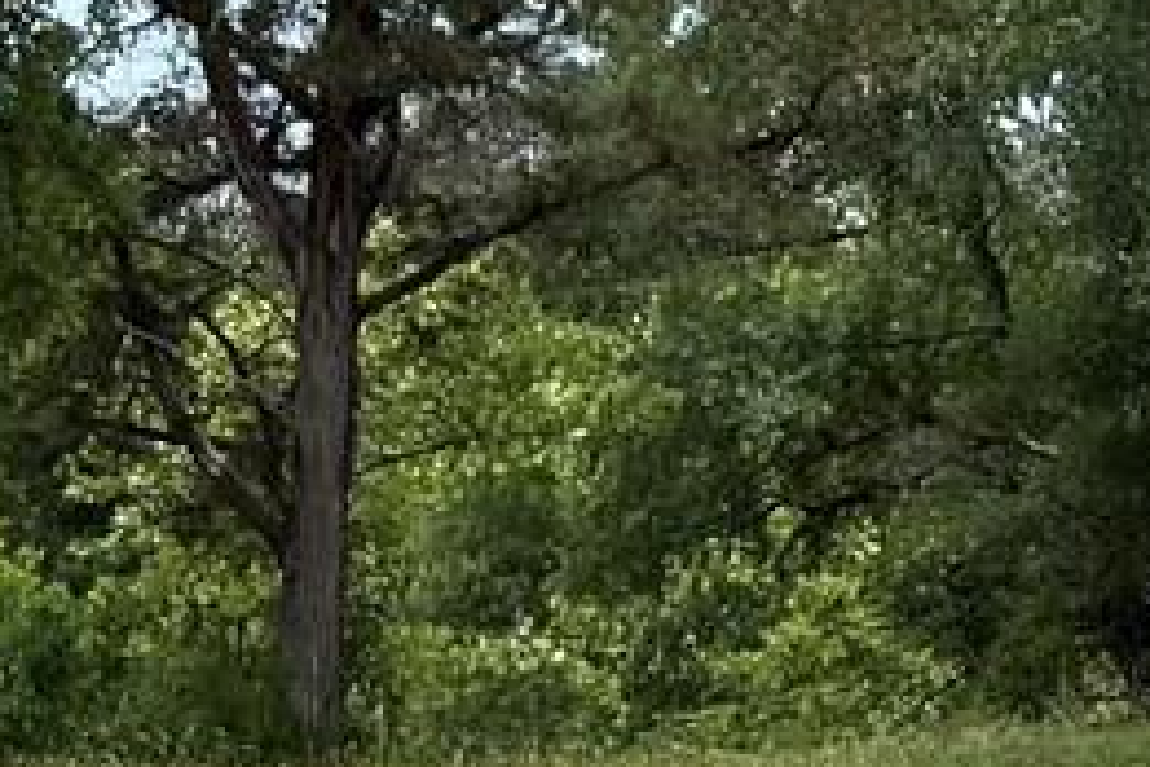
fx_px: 6261
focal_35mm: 196
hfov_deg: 9.2
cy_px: 93
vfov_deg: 7.0
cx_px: 2979
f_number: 1.78
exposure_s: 1/4167
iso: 80
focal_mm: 6.76
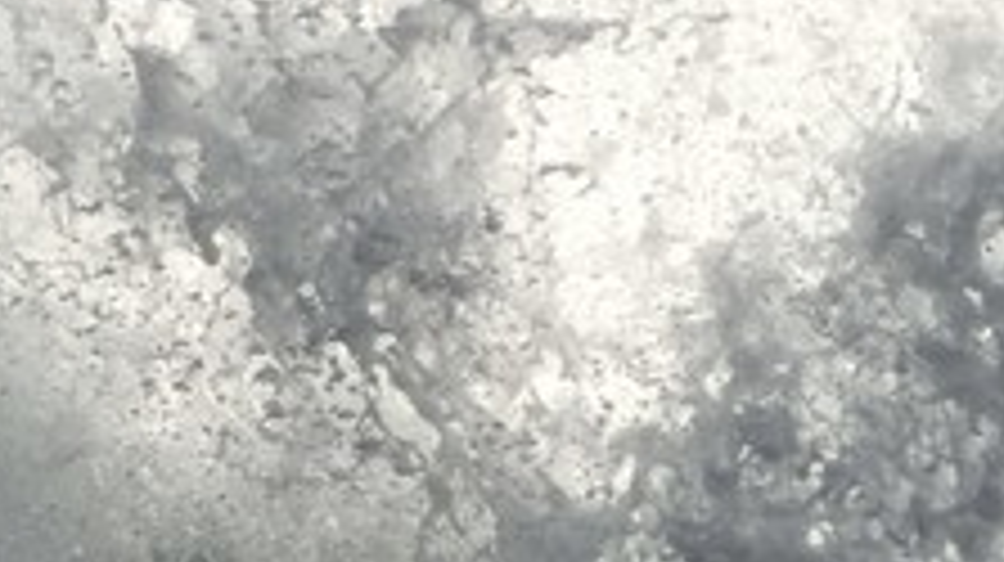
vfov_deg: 1.1
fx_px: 30005
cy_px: -1454
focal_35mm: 1128
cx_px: -2440
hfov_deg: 1.9
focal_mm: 150
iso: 200
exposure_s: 1/400
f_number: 13
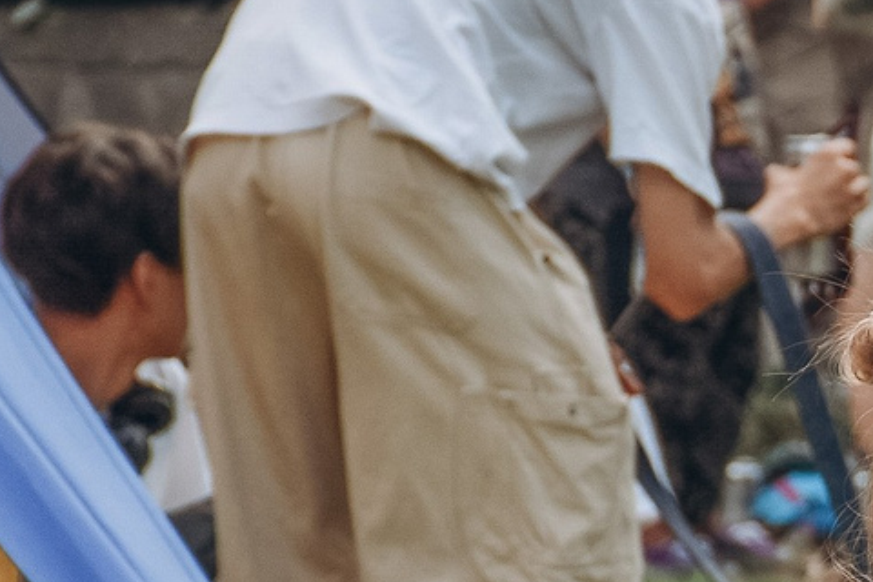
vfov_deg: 2.0
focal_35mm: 681
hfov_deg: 3.0
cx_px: 1566
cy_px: 557
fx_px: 16505
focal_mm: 85
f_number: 5.3
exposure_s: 1/320
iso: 200
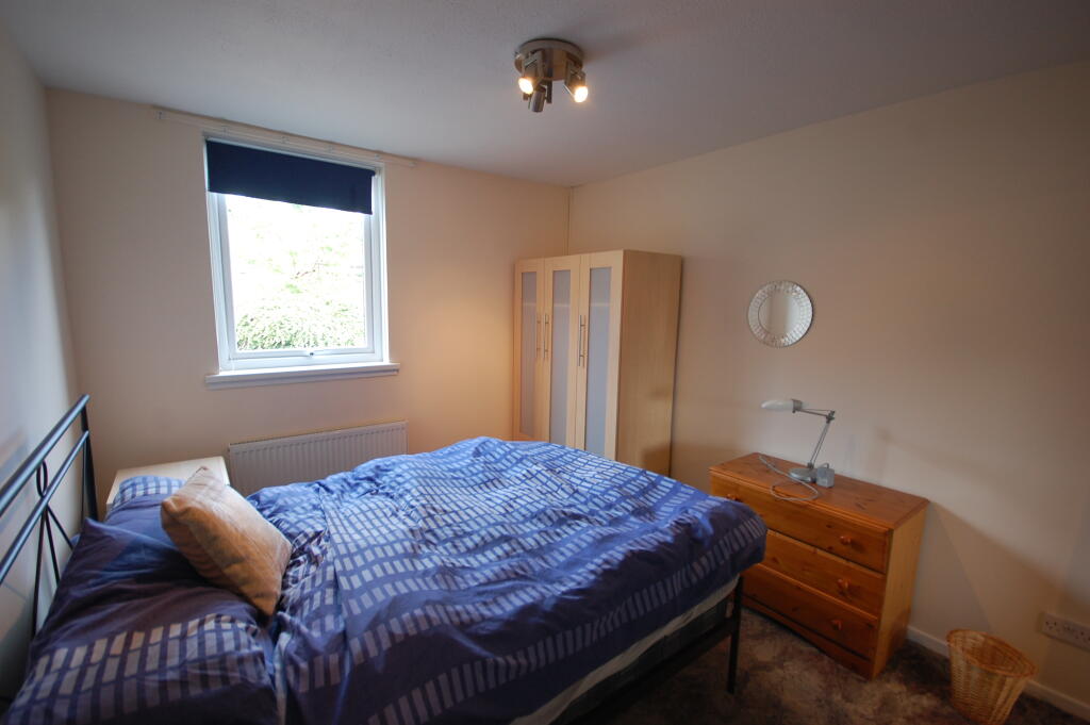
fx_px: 454
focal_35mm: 15
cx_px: 545
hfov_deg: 100.4
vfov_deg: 77.2
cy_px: 362
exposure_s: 1/40
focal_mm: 10
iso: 400
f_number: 4
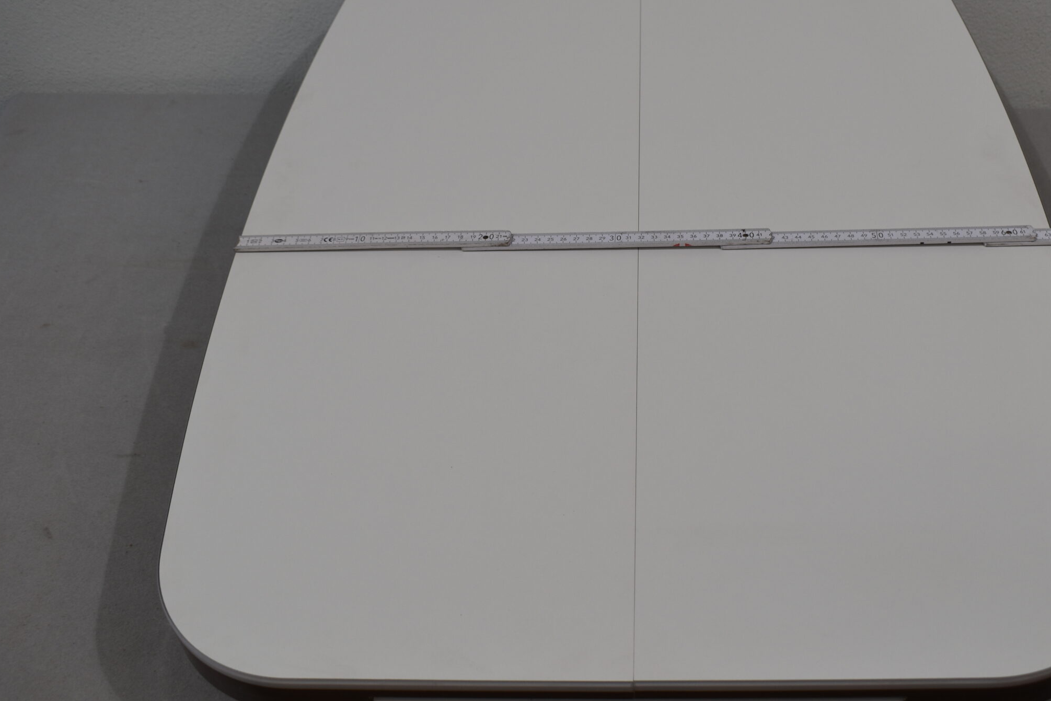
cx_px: 603
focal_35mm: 42
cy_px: 299
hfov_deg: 46.3
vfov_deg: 31.8
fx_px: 1226
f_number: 5.6
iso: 200
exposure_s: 1/125
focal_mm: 22
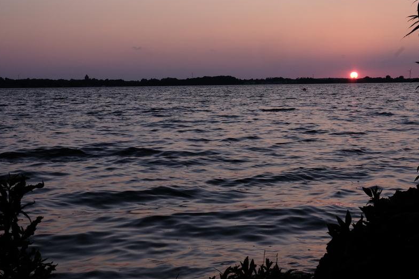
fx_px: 756
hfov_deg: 30.9
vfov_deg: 20.9
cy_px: 134
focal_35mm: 65
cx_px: 256
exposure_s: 1/56
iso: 800
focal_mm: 33
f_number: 16
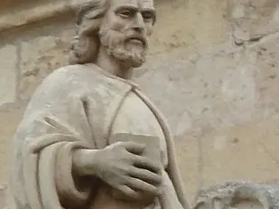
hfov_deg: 1.0
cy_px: 215
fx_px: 15743
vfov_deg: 0.8
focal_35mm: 1954
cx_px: 165
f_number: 4.9
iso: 200
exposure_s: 1/250
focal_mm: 49.2
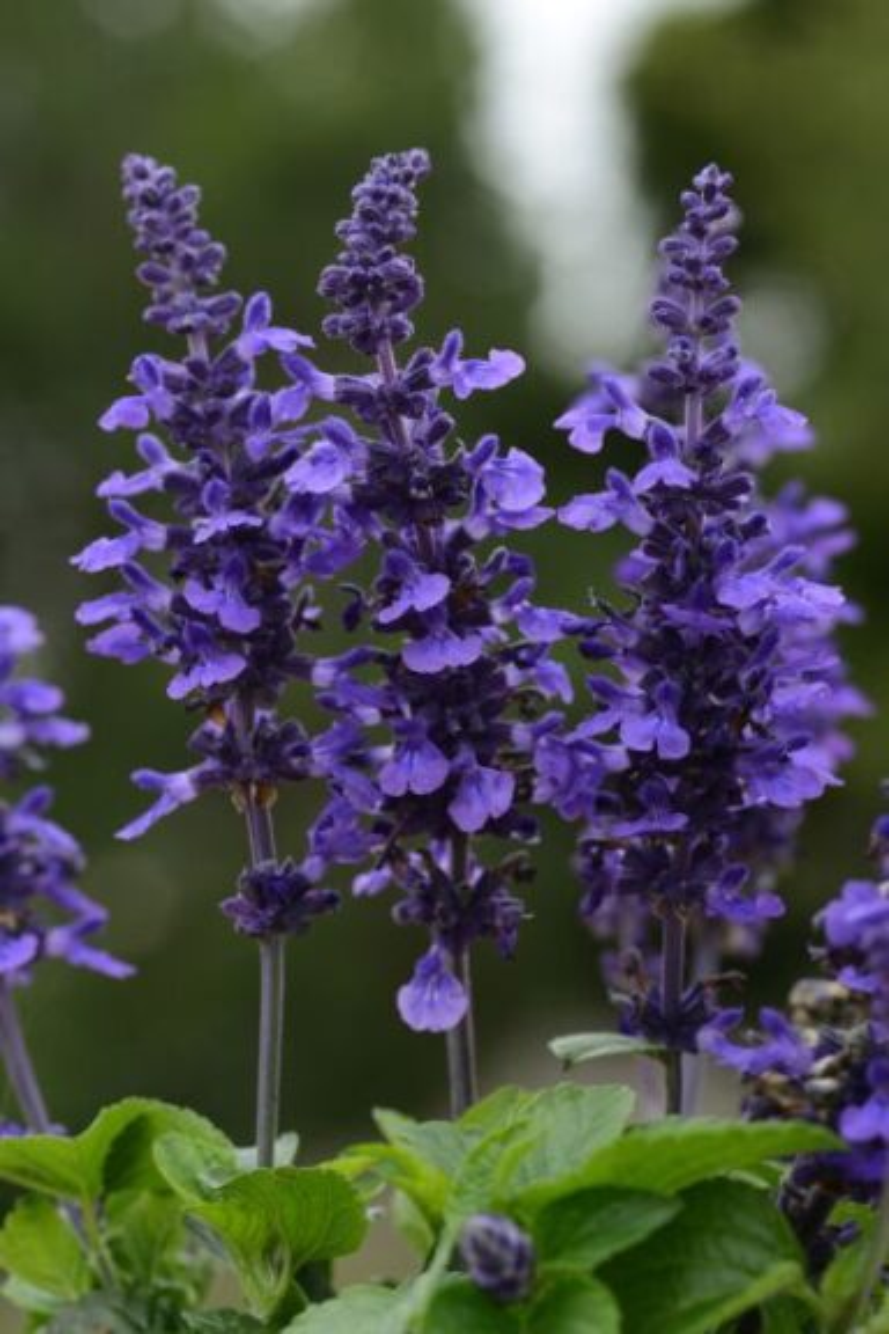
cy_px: 667
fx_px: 3889
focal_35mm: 105
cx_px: 444
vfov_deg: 19.5
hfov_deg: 13.0
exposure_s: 1/125
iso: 200
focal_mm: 105
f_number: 8
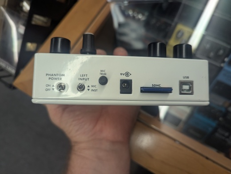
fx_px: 160
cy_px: 87
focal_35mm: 24
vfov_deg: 57.0
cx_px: 116
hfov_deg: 71.5
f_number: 1.85
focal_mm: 6.81
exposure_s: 1/137
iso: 115
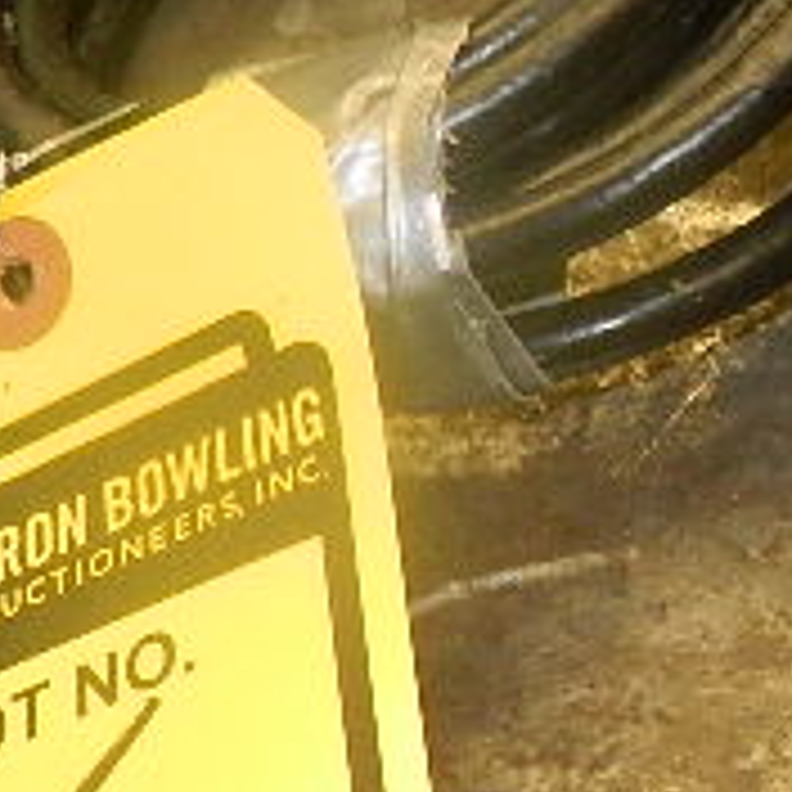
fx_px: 4116
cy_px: 202
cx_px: 1458
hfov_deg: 10.3
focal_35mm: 159
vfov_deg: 11.0
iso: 200
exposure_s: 1/40
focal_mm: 5.6
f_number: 3.2
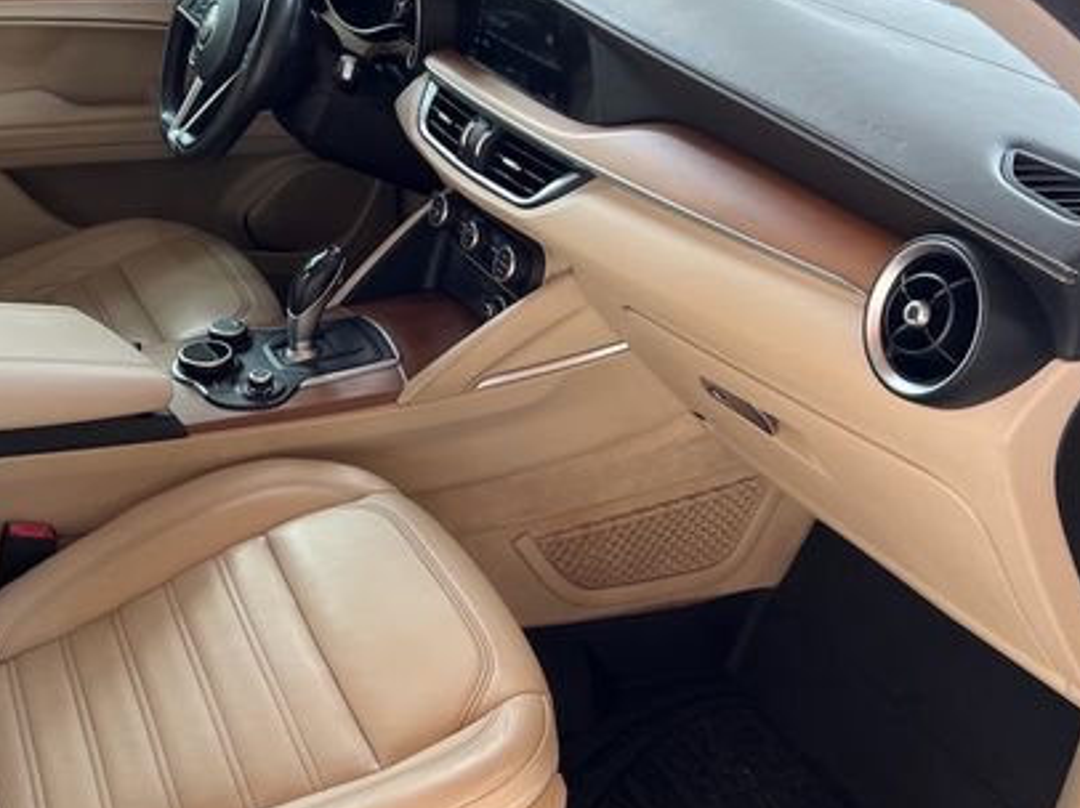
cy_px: 412
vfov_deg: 35.1
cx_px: 375
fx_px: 1278
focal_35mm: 41
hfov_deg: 45.2
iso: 64
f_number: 1.5
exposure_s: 1/121
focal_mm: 5.7
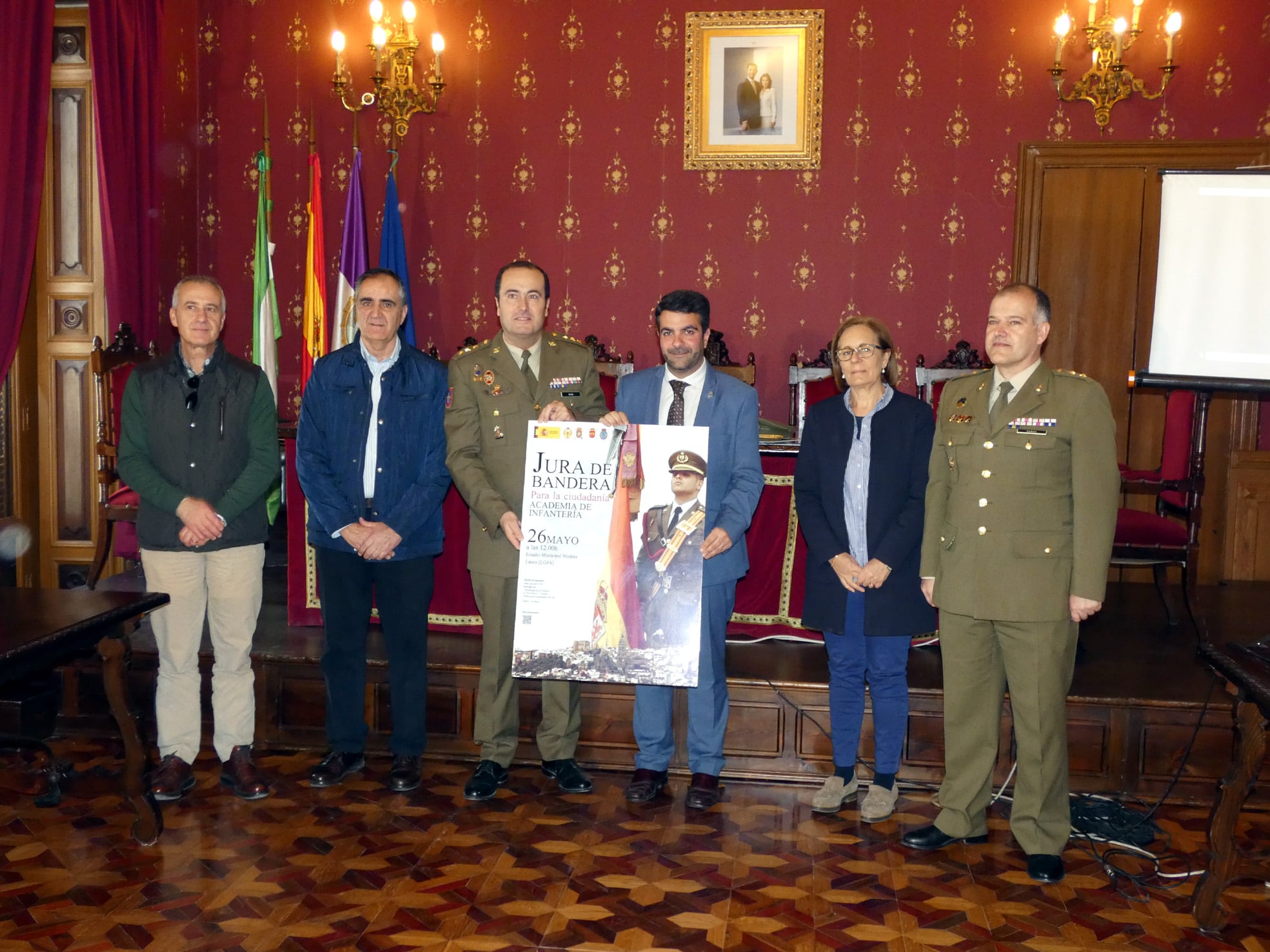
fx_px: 1321
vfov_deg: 39.6
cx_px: 635
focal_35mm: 36
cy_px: 476
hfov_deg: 51.4
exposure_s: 1/60
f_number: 3.5
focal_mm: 6.5
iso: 400
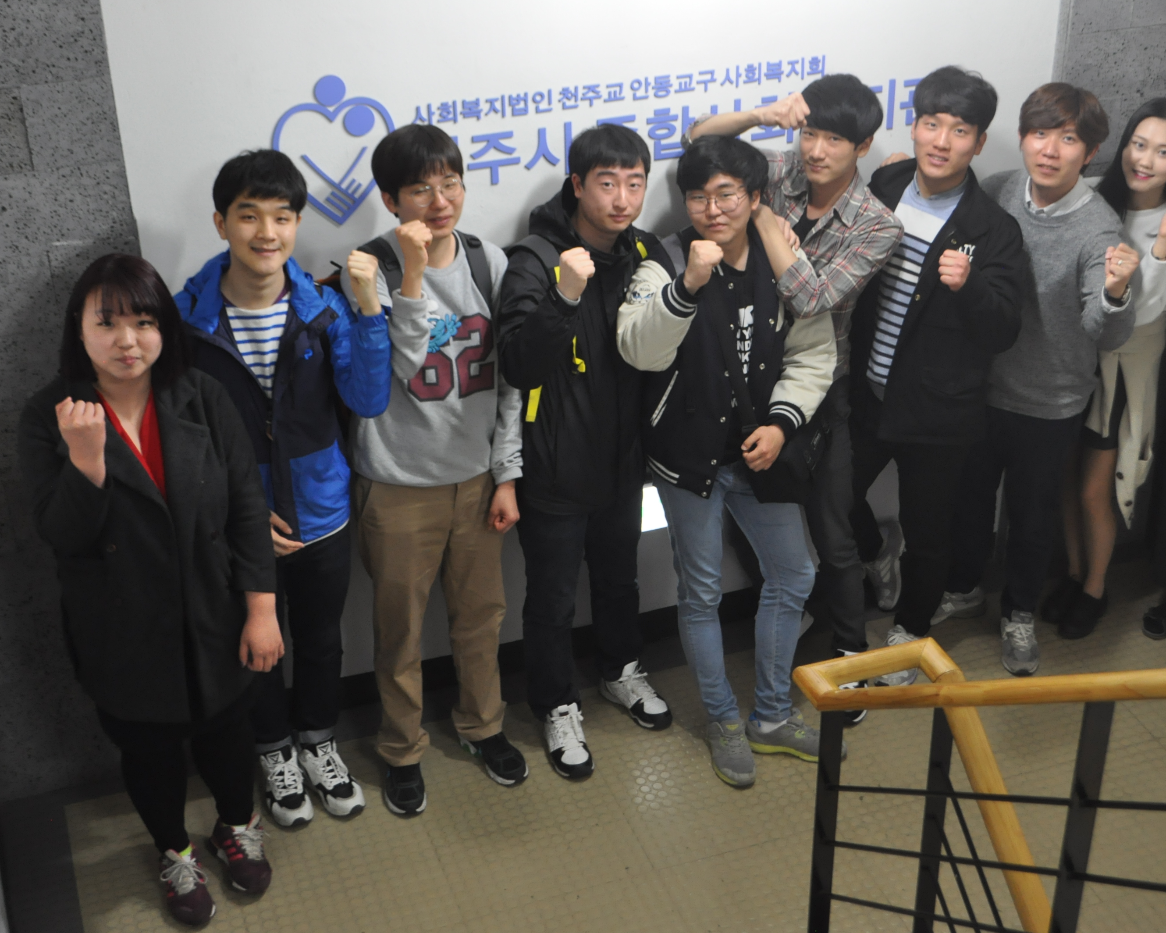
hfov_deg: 36.6
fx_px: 1760
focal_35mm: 51
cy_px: 466
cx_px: 665
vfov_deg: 29.7
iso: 800
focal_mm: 30
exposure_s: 1/15
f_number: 4.5
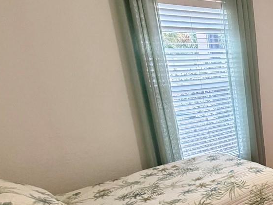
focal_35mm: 40
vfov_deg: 35.1
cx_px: 345
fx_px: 315
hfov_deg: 34.7
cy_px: 158
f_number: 2.2
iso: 400
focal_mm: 2.22
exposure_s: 1/60
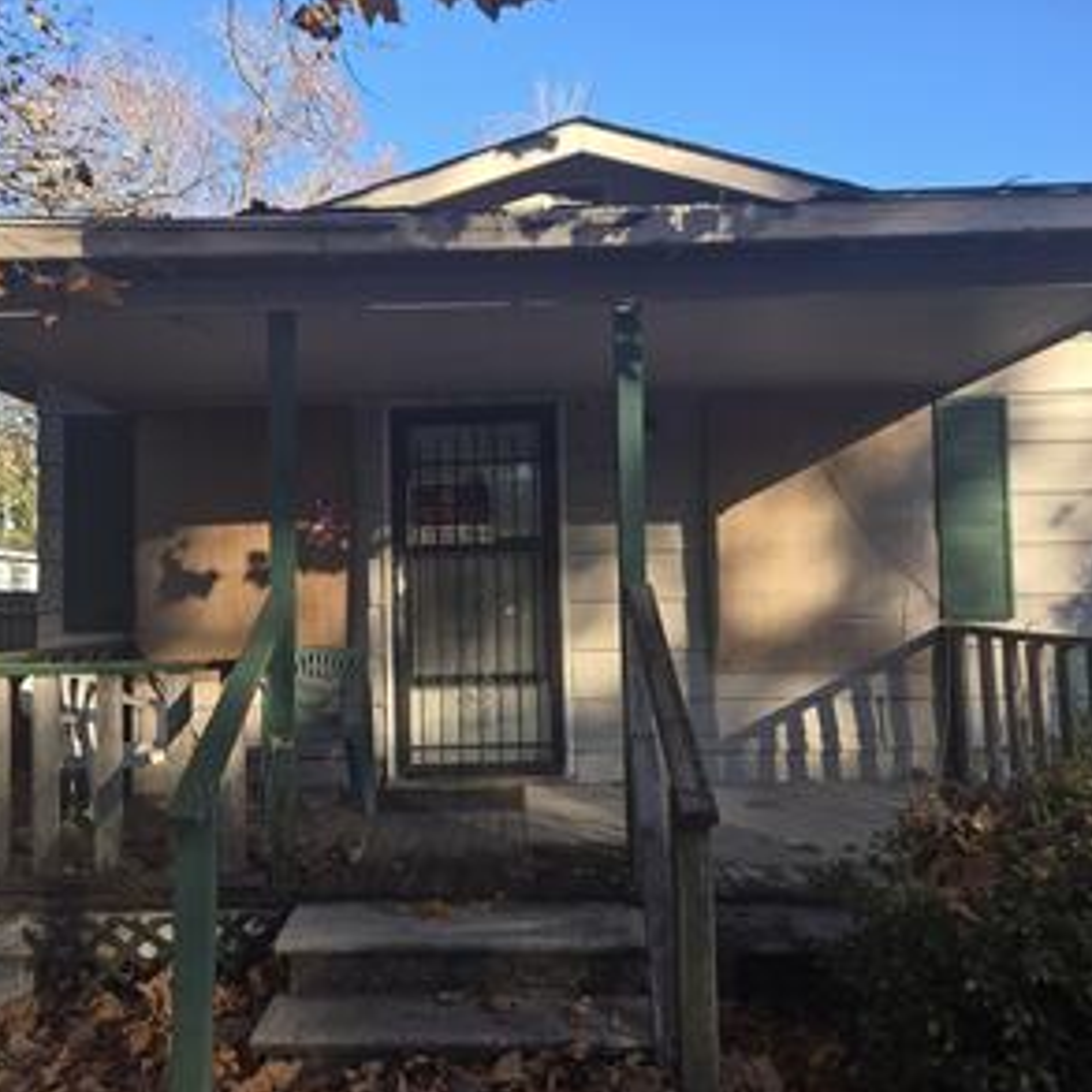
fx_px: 999
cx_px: 488
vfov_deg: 57.3
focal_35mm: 28
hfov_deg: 57.2
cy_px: 557
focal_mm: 5.4
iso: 25
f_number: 1.8
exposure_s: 1/332
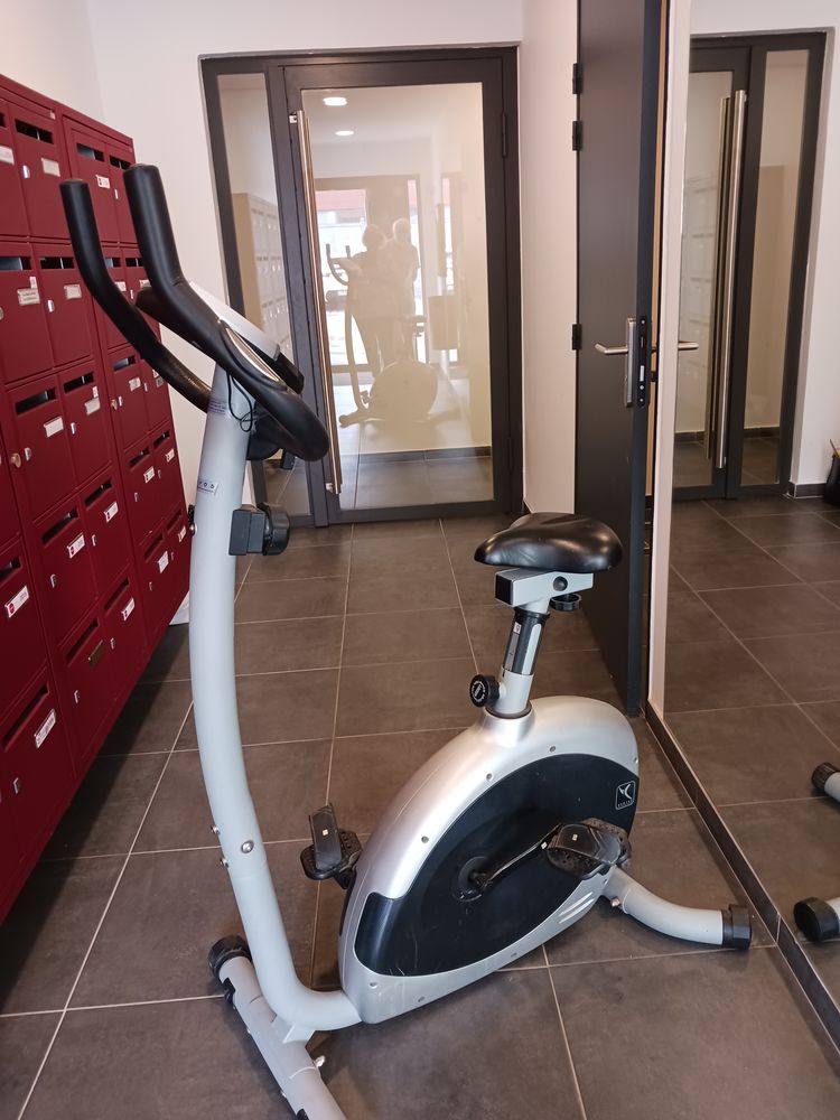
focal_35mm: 27
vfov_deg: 65.3
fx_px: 874
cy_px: 560
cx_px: 420
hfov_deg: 51.4
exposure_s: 1/33.3
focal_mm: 4
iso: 250
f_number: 1.8
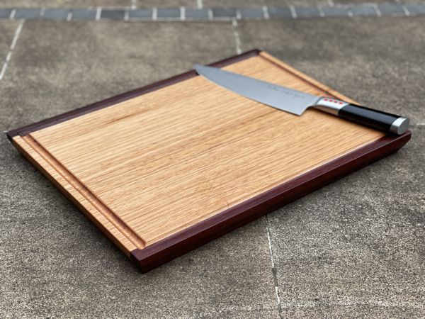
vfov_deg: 22.9
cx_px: 212
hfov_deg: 30.3
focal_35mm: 64
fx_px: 786
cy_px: 160
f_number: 2.2
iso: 25
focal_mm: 7.5
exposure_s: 1/121
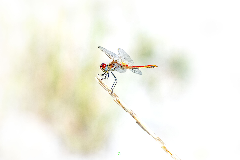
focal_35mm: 300
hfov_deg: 6.9
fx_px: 2000
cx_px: 120
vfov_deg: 4.6
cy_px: 80
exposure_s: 1/1600
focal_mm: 200
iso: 800
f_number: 11
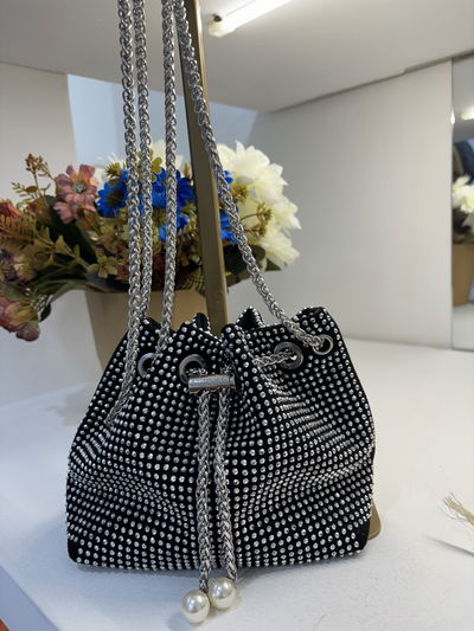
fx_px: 475
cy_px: 316
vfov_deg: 67.3
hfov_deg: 53.1
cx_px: 237
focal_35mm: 26
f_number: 1.6
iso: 40
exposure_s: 1/100
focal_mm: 5.96
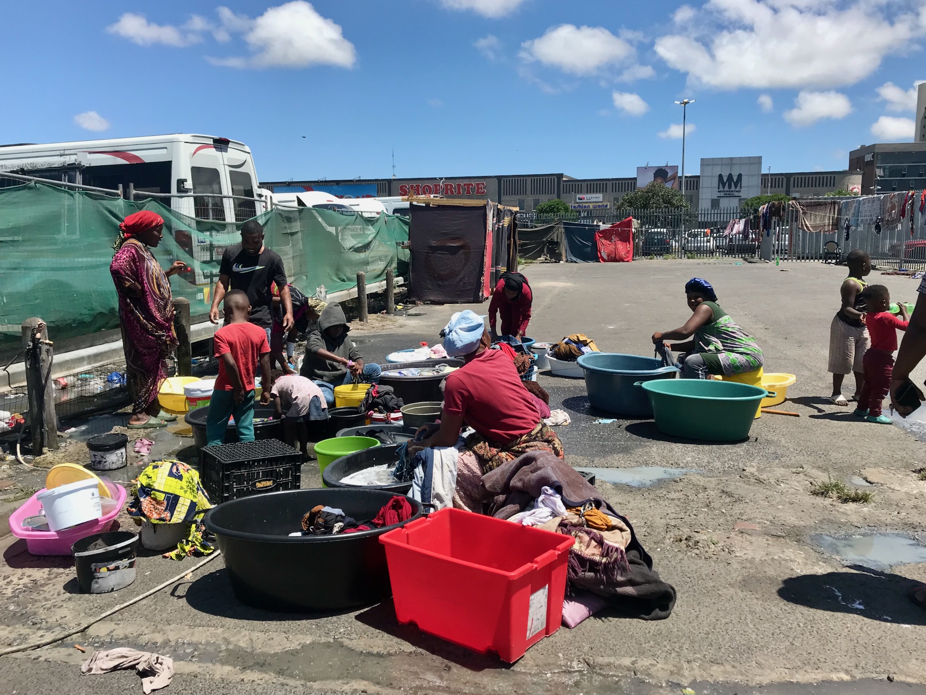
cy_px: 348
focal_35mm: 28
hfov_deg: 63.4
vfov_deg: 49.7
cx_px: 463
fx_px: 749
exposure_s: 1/2457
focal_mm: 3.99
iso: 20
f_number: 1.8
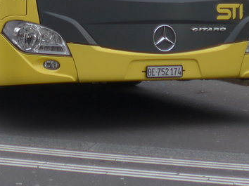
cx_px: 32
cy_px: -126
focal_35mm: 139
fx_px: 999
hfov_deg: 14.1
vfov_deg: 10.2
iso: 80
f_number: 2.6
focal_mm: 8.4
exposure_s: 1/100
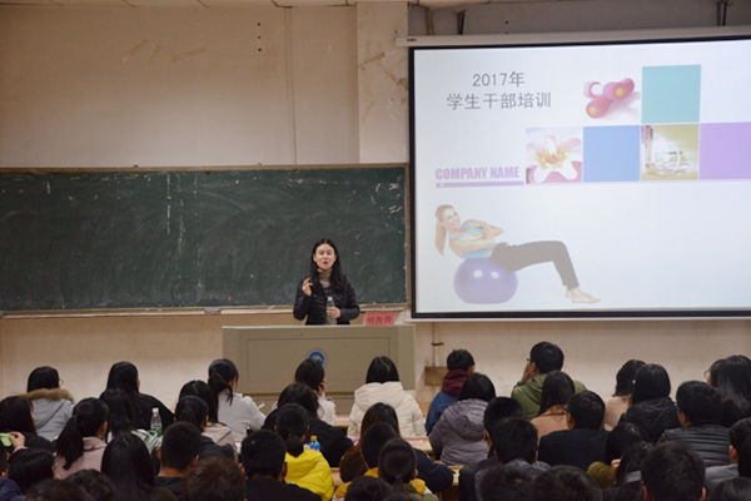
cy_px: 250
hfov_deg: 26.0
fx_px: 1627
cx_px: 376
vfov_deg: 17.5
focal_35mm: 78
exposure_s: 1/30
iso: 1000
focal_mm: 52
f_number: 4.8
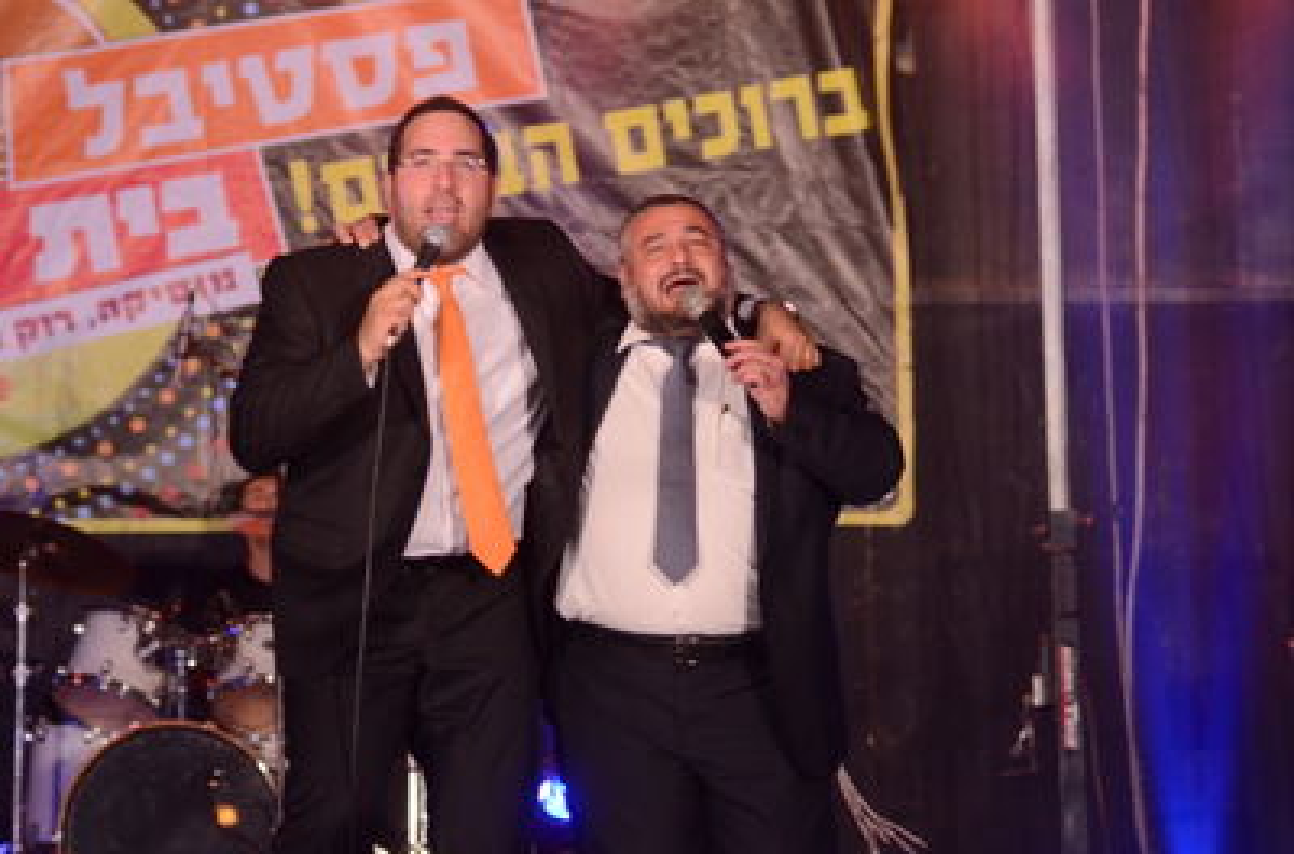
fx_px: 6020
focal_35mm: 168
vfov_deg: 8.1
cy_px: 427
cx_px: 647
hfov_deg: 12.3
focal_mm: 112
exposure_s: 1/320
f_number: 4
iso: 1600
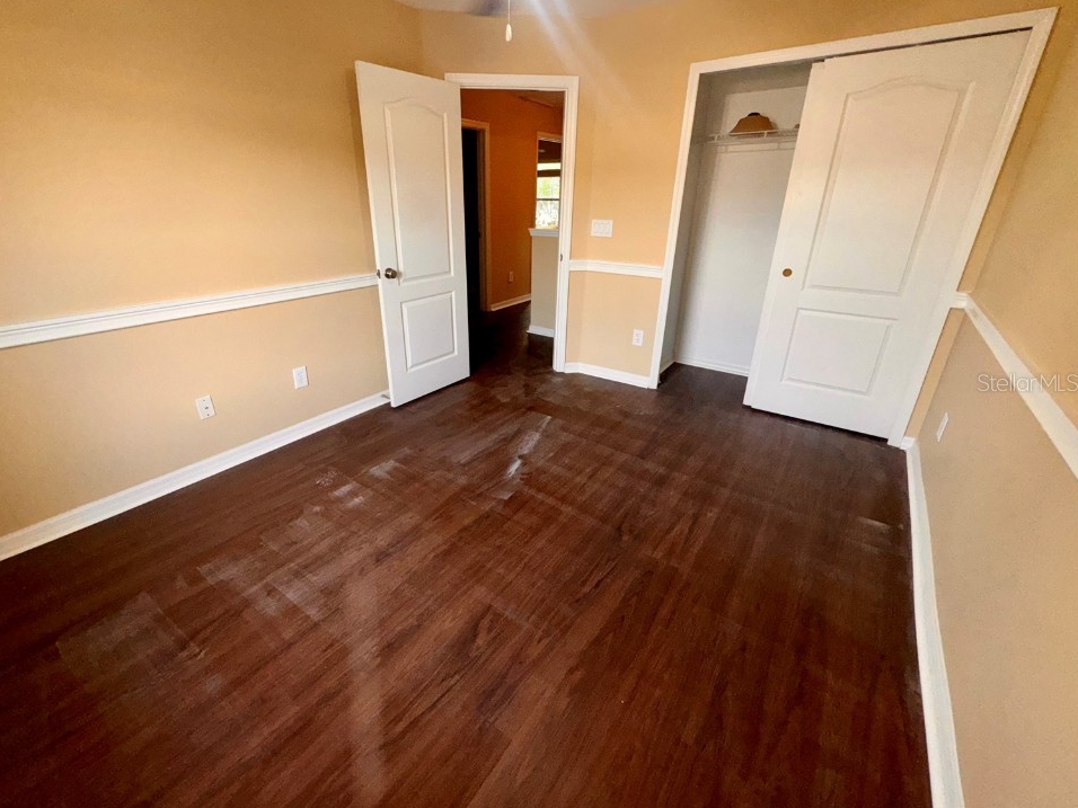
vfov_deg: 81.7
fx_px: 467
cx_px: 506
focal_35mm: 15
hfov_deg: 98.1
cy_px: 382
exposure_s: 1/60
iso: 100
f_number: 2.2
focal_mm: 2.22
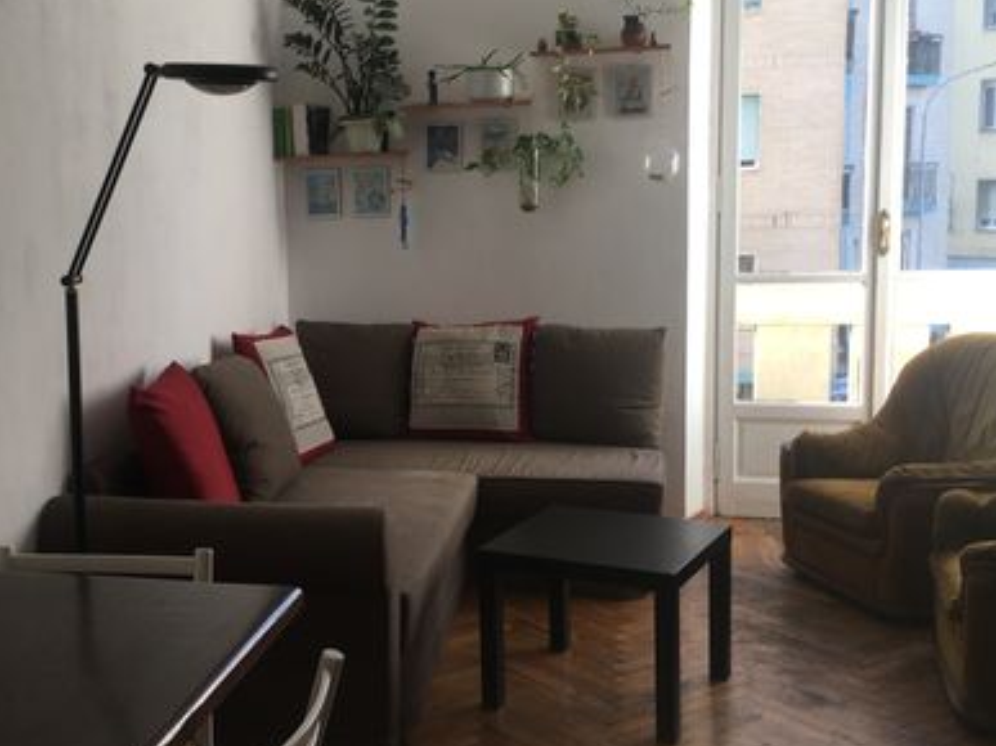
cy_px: 355
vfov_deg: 32.2
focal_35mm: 45
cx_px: 340
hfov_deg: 41.6
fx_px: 1294
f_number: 2.2
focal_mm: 4.15
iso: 25
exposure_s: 1/100
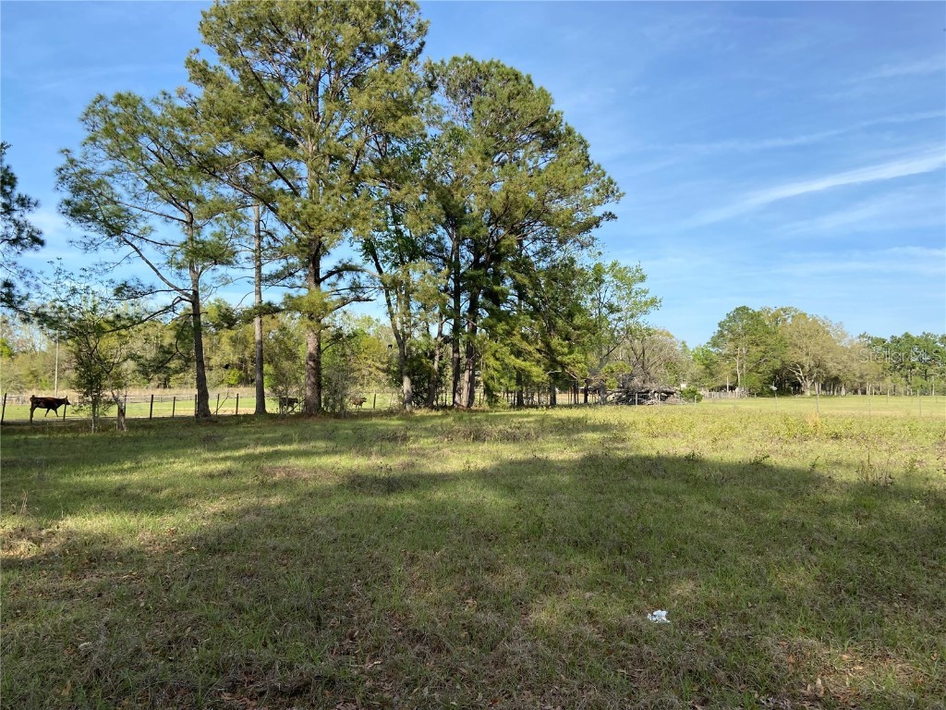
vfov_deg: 53.1
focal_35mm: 26
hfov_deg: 67.3
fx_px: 711
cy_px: 355
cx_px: 473
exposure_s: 1/1779
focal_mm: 4.25
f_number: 1.8
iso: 32
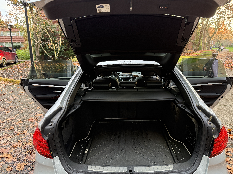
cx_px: 124
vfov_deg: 53.1
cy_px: 87
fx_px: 175
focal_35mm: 26
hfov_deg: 67.2
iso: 250
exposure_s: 1/60
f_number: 1.78
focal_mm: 6.76
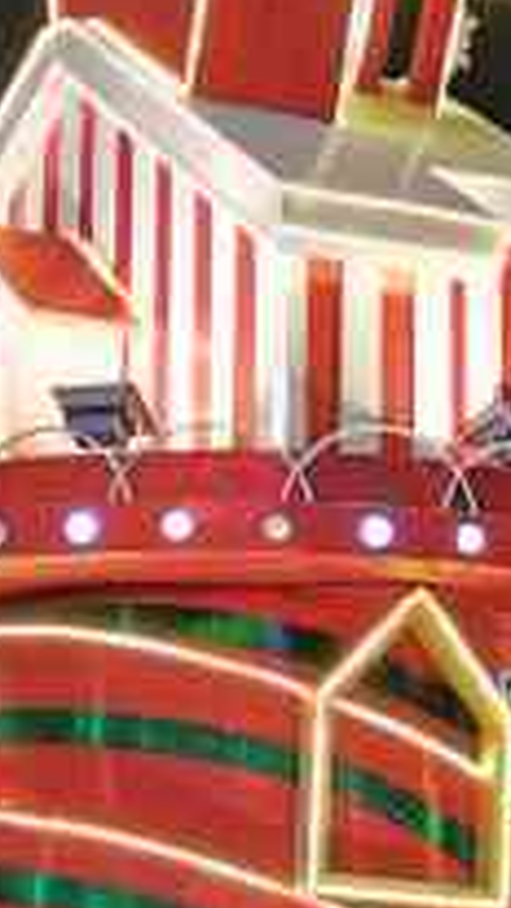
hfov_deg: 9.1
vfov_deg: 16.1
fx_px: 3201
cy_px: 306
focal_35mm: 133
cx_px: 167
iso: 80
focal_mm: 5.56
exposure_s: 5
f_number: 1.6
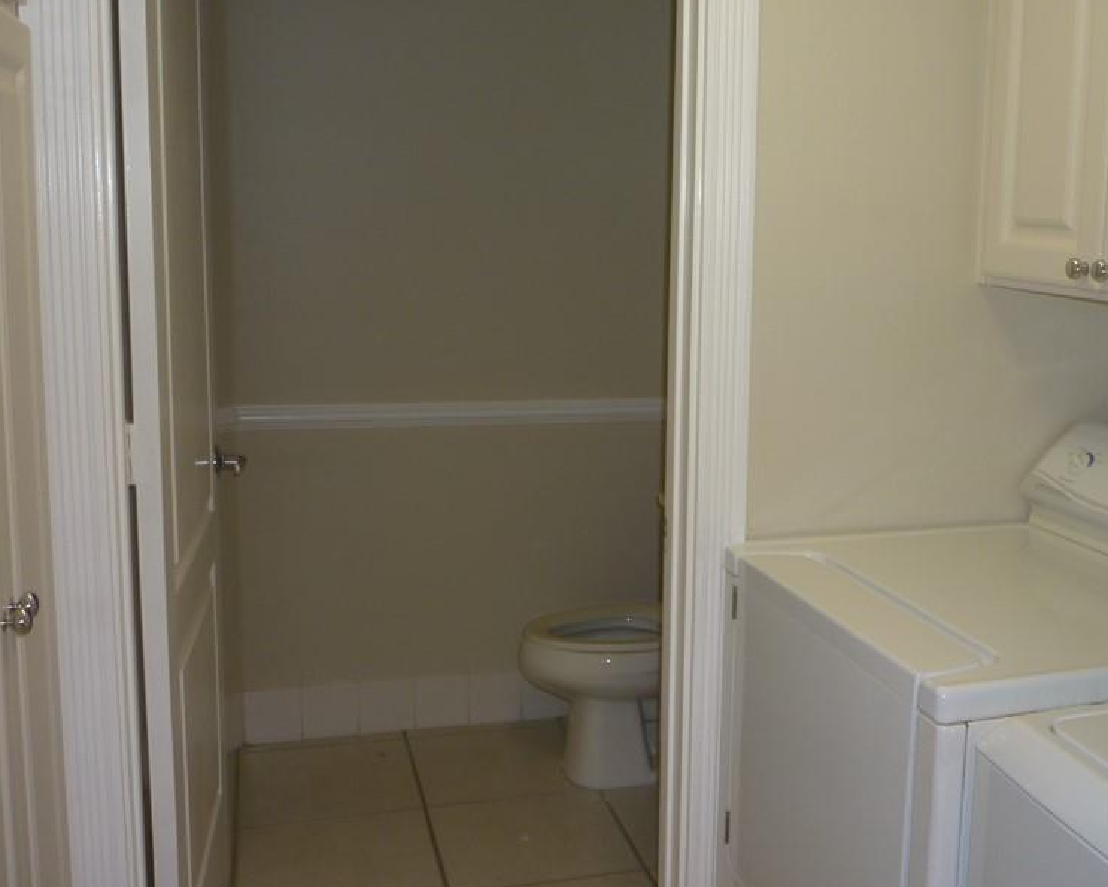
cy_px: 419
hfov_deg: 46.2
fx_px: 1279
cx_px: 731
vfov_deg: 38.2
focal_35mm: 39
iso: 100
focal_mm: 5.2
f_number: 3.3
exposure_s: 1/30
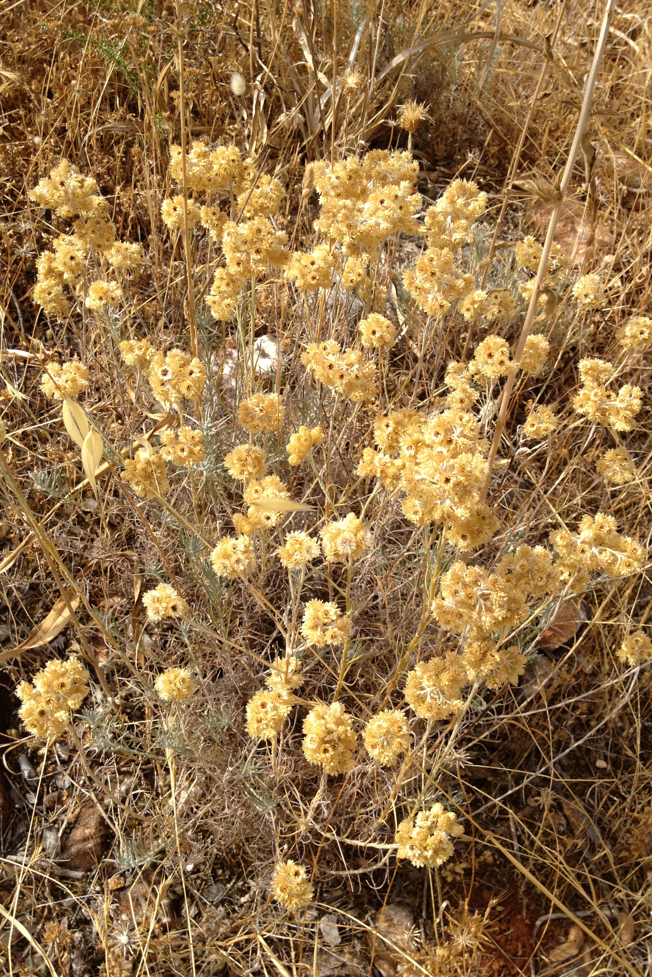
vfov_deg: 51.9
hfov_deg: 35.9
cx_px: 351
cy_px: 490
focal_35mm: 37
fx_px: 1005
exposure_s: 1/1200
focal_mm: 4.28
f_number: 2.4
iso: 50
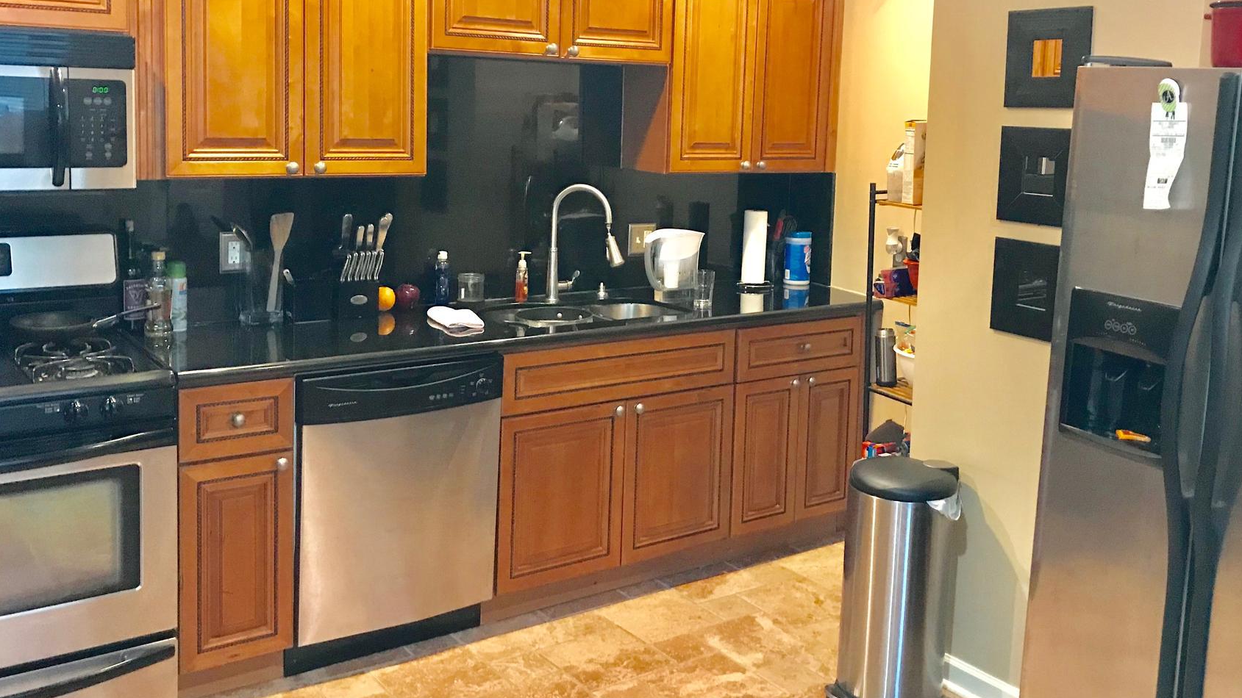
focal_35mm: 37
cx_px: 704
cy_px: 229
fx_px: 1218
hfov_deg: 53.8
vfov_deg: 31.7
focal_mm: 3.99
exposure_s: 1/15
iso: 100
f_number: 1.8
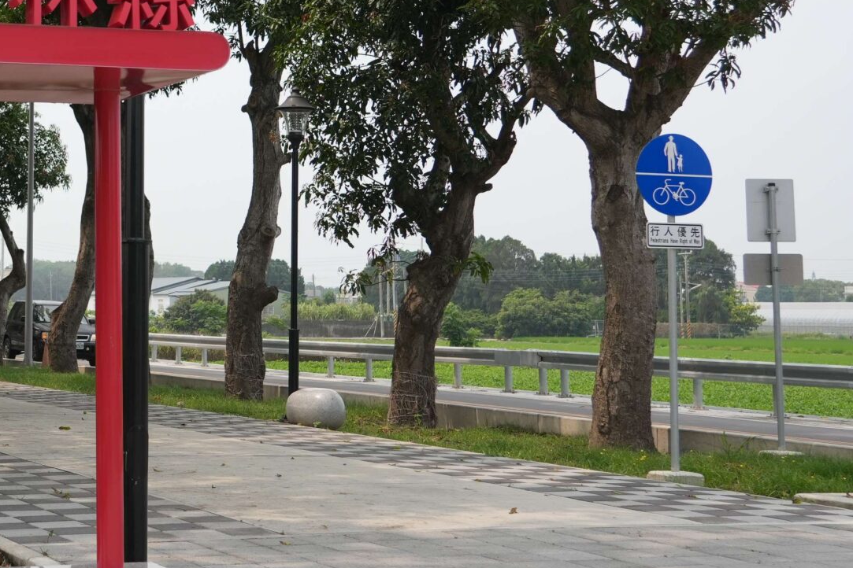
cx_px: 35
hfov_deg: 25.0
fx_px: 1848
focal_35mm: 78
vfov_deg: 17.3
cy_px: 96
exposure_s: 1/1250
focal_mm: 33
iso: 200
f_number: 4.5
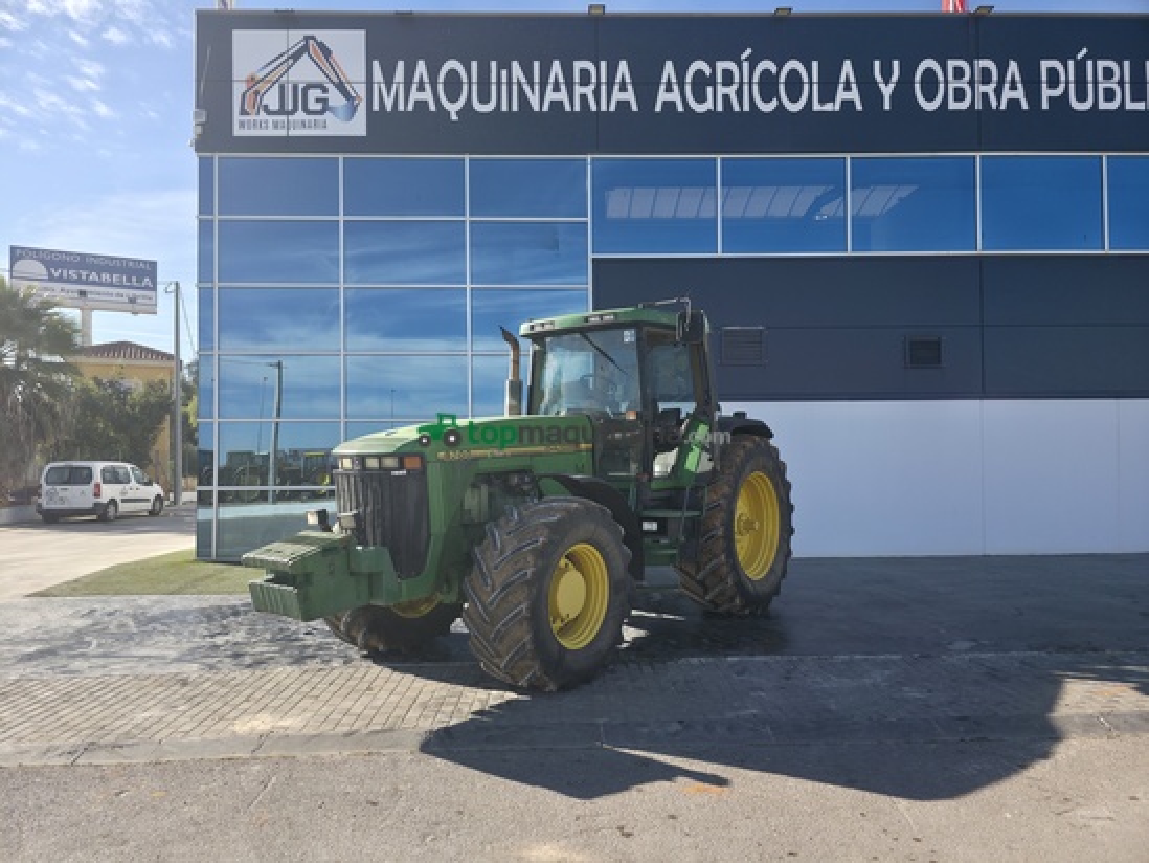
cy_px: 432
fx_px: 764
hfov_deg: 73.9
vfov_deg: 58.9
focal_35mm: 23
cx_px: 574
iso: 50
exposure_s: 1/1853
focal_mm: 6.3
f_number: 1.7
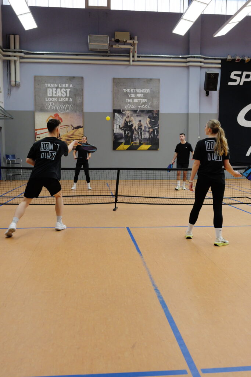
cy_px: 188
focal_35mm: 35
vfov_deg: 54.4
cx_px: 126
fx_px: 366
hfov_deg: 37.9
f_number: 5
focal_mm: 35
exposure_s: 1/500
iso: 5000
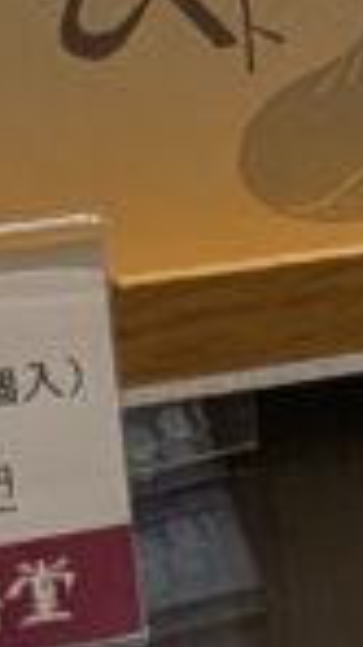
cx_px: 1386
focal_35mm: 226
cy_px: -258
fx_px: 3876
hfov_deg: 4.9
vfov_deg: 9.3
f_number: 1.7
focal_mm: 4.53
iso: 24
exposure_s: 1/210
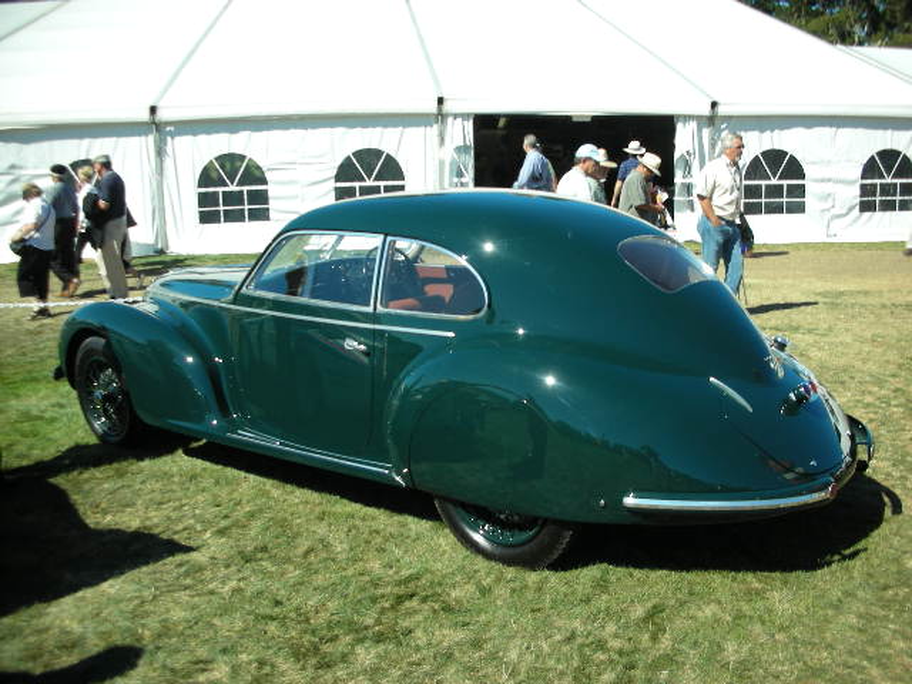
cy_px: 342
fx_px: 922
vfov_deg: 40.7
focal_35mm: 35
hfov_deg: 52.6
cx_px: 456
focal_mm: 5.8
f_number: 8.5
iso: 50
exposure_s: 1/58.6
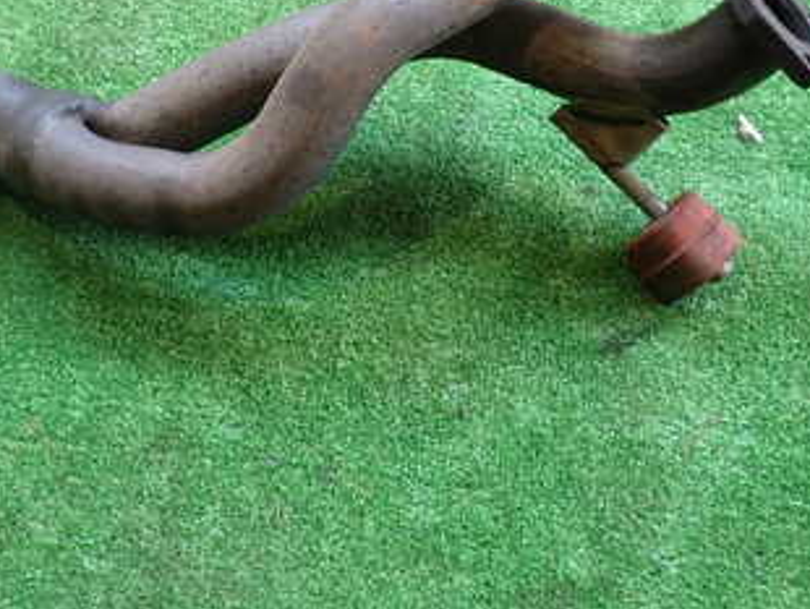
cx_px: 170
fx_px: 1358
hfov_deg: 32.4
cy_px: 133
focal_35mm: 58
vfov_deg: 24.9
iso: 200
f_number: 2.3
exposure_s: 1/50
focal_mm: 5.4
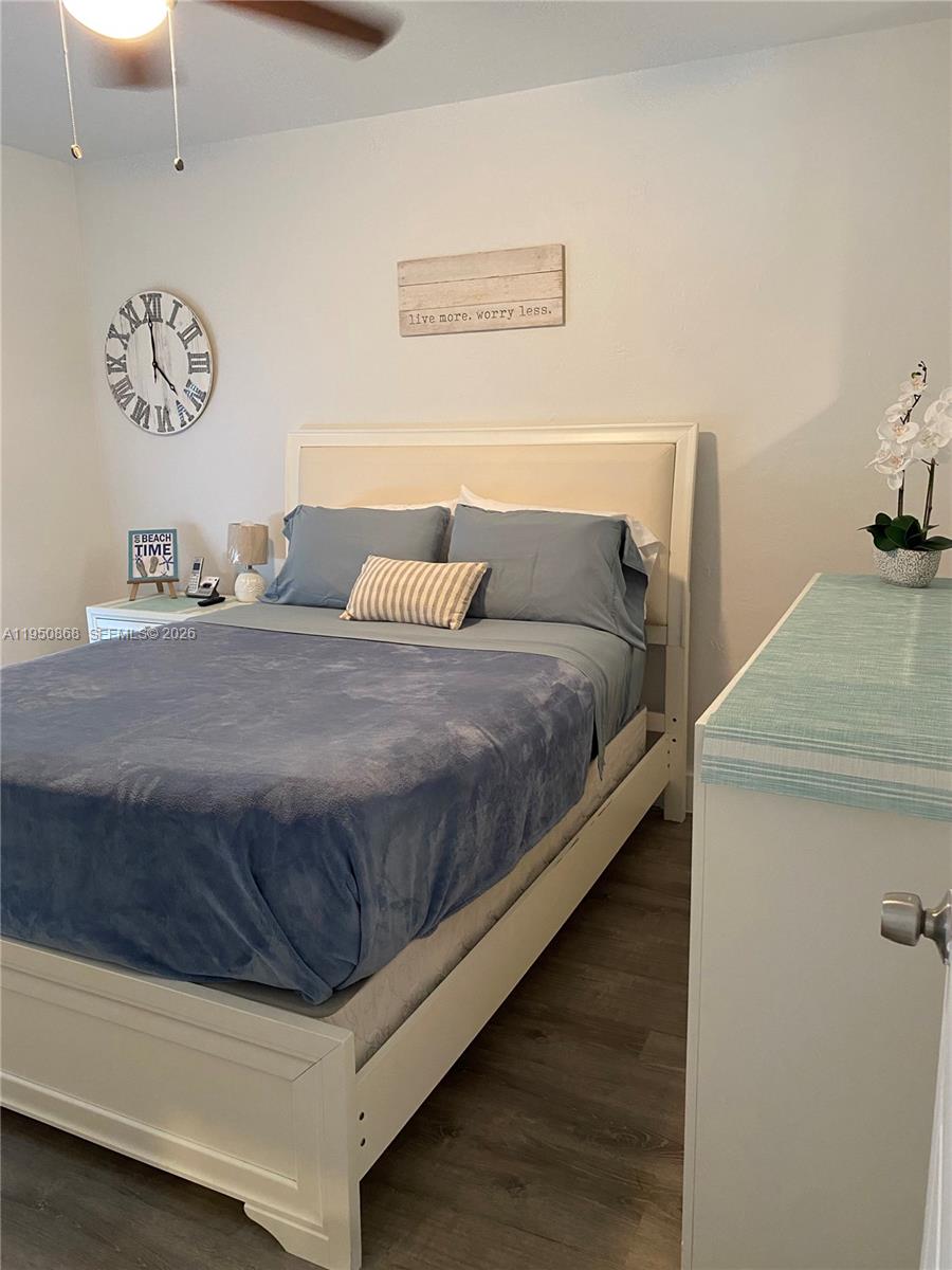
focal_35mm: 26
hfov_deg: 53.1
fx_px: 953
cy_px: 635
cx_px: 476
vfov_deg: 67.3
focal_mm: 4.25
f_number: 1.8
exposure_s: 1/60
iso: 320
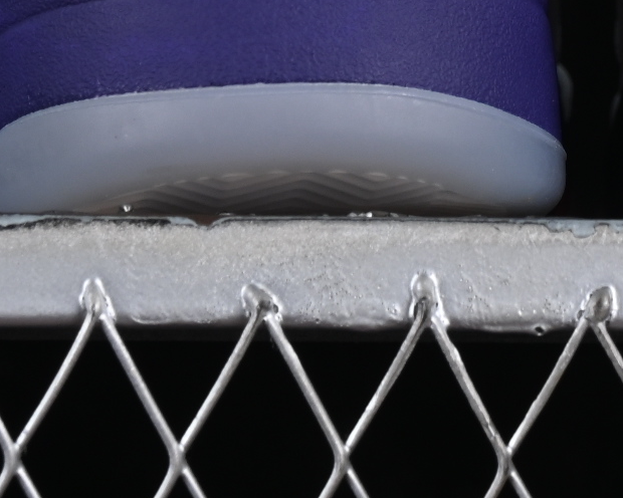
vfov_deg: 4.8
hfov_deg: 6.1
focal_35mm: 316
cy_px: -340
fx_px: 5827
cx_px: 610
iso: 160
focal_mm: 50
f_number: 8
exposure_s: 1/80
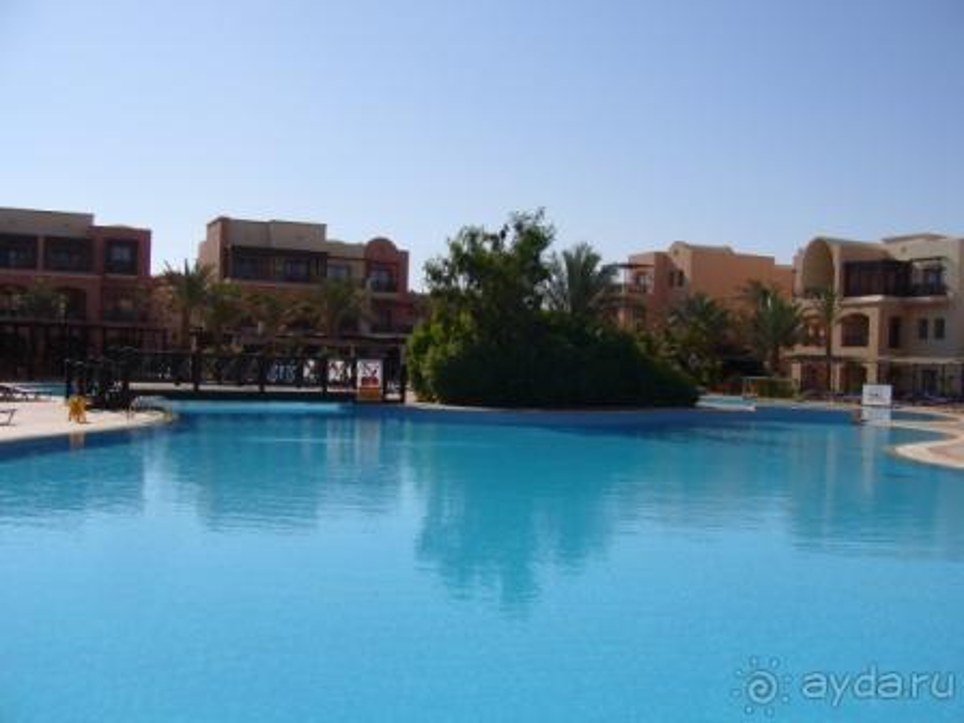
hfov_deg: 52.6
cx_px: 482
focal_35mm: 35
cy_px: 362
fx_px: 975
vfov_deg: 40.7
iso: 80
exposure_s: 1/500
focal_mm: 5.8
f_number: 5.6
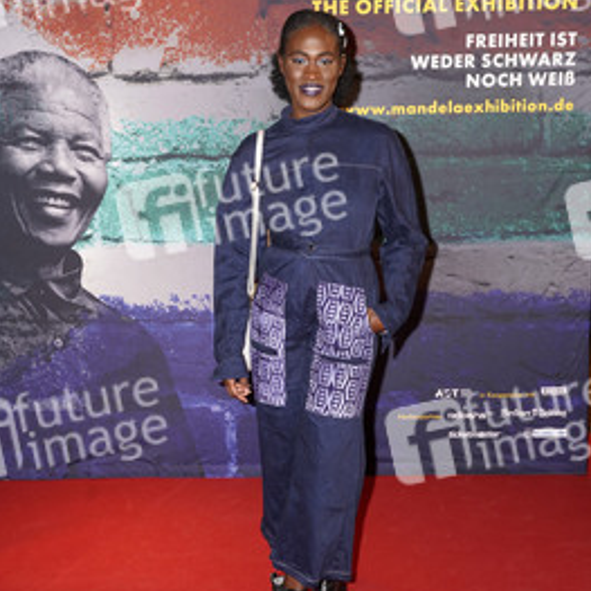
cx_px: 297
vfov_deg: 34.7
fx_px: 946
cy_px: 319
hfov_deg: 34.7
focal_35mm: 49
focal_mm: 38
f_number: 7.1
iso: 800
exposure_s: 1/160
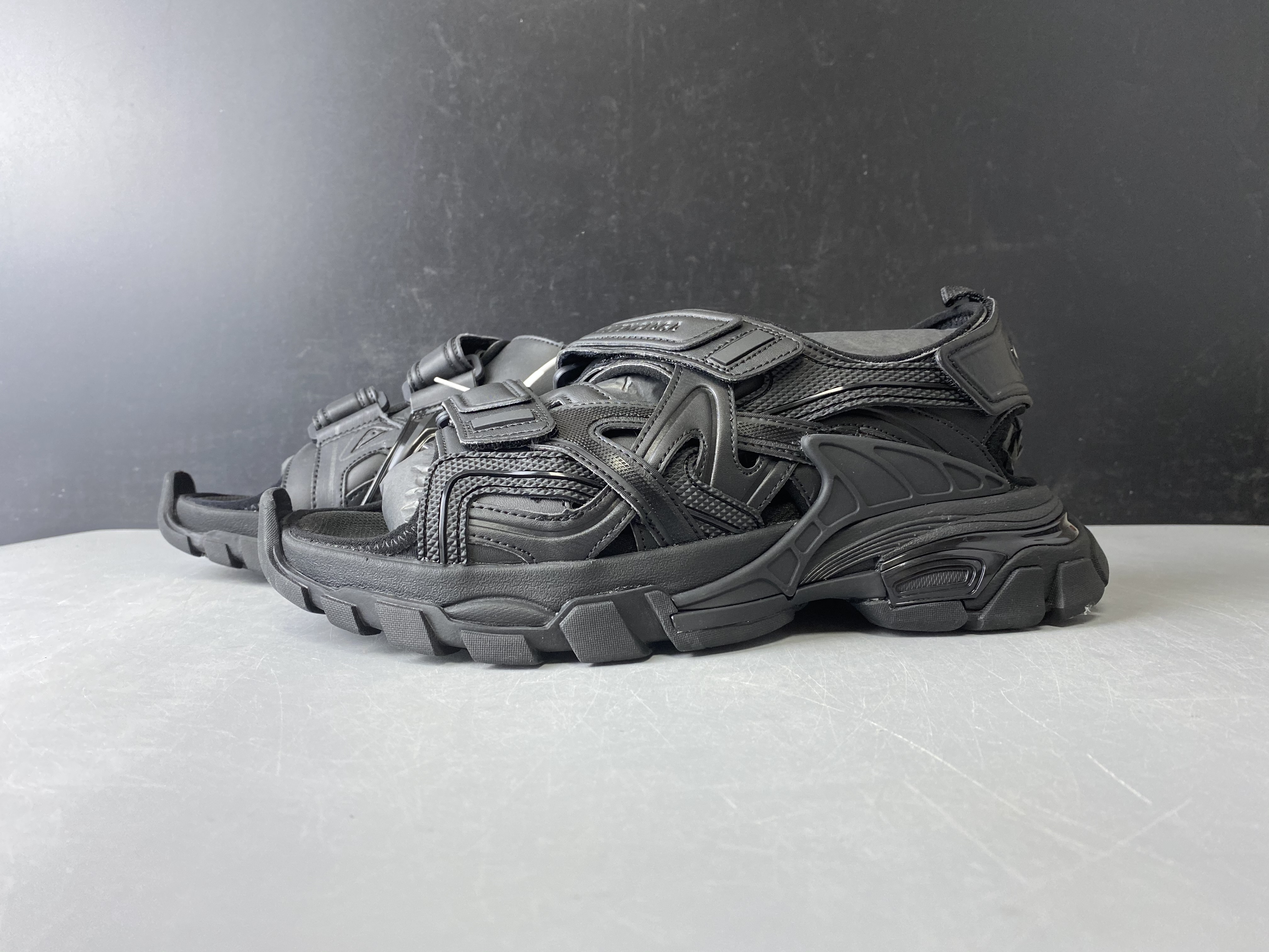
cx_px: 634
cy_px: 476
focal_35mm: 26
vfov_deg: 53.1
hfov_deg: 67.3
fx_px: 953
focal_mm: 4.25
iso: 125
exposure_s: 1/50
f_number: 1.8
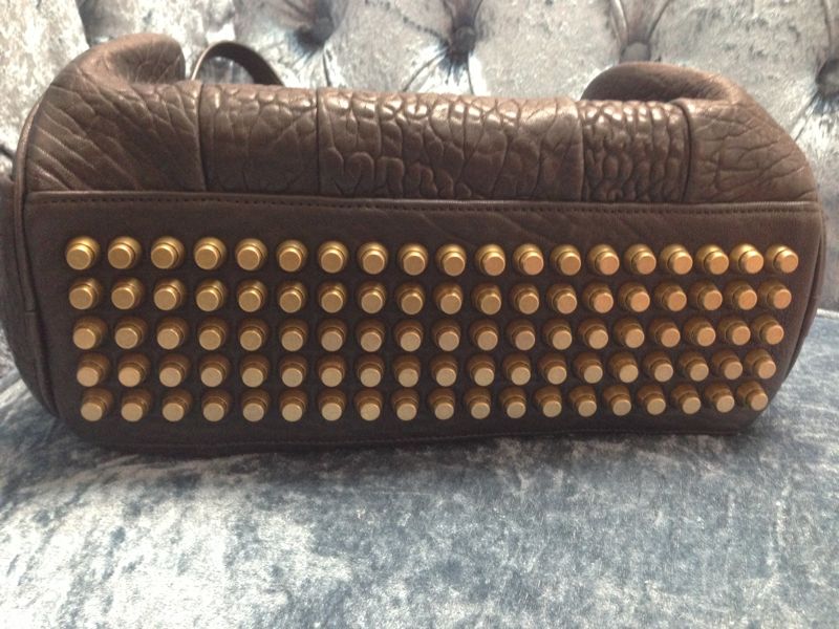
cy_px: 314
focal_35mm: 33
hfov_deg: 55.4
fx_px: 800
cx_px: 420
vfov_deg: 42.9
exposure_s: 1/20
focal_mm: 4.13
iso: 320
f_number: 2.4
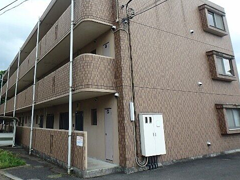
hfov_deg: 62.7
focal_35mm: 28
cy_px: 71
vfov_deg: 49.4
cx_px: 92
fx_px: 194
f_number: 3.5
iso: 125
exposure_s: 1/320
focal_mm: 3.7
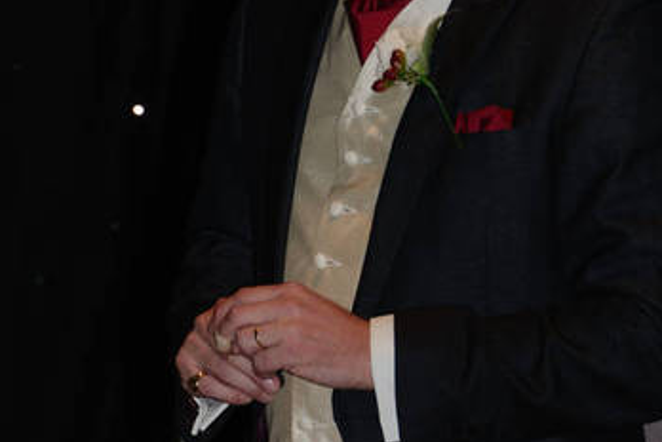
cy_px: 145
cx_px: 317
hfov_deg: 4.0
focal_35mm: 511
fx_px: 9396
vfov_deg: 2.7
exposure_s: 1/160
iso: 100
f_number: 6.3
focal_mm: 170
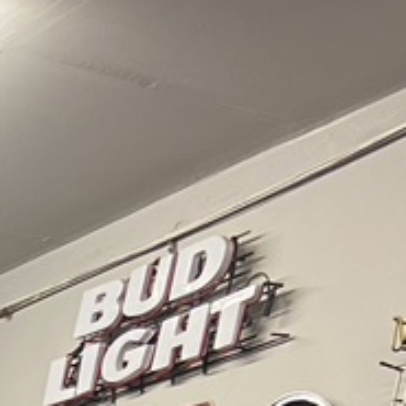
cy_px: 762
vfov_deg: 12.4
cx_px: -366
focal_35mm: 127
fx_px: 1685
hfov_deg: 12.4
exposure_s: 1/60
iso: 320
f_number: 1.8
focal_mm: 4.25
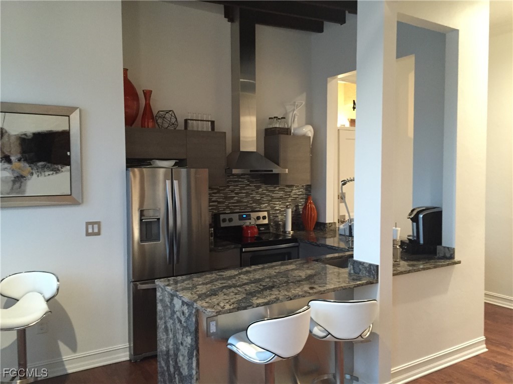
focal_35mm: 29
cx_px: 256
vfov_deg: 48.2
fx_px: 430
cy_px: 192
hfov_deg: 61.7
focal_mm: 4.15
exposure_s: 1/15
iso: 320
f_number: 2.2
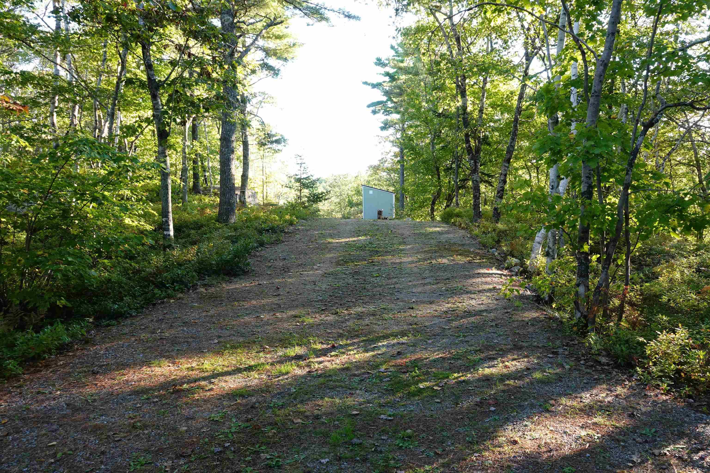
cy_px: 236
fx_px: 572
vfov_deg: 45.0
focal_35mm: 29
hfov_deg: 63.7
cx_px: 355
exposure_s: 1/200
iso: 640
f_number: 4.5
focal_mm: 10.59
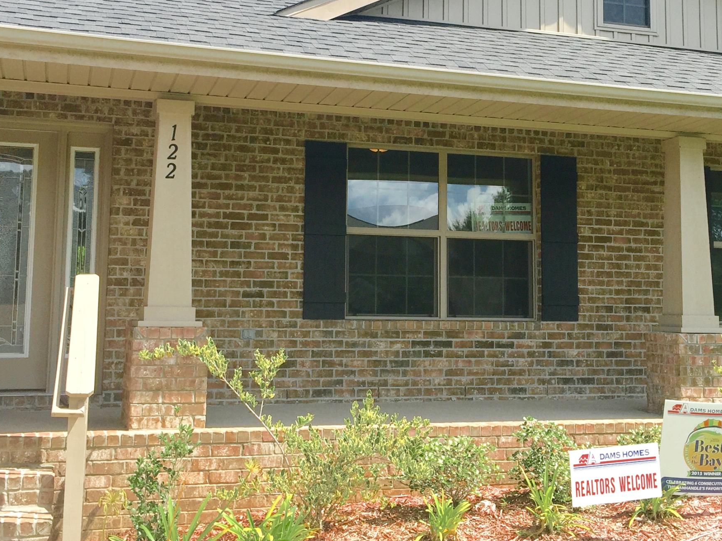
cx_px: 400
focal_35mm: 50
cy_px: 207
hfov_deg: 38.1
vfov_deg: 29.0
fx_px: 1043
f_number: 2.2
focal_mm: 4.15
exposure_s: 1/1522
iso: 32
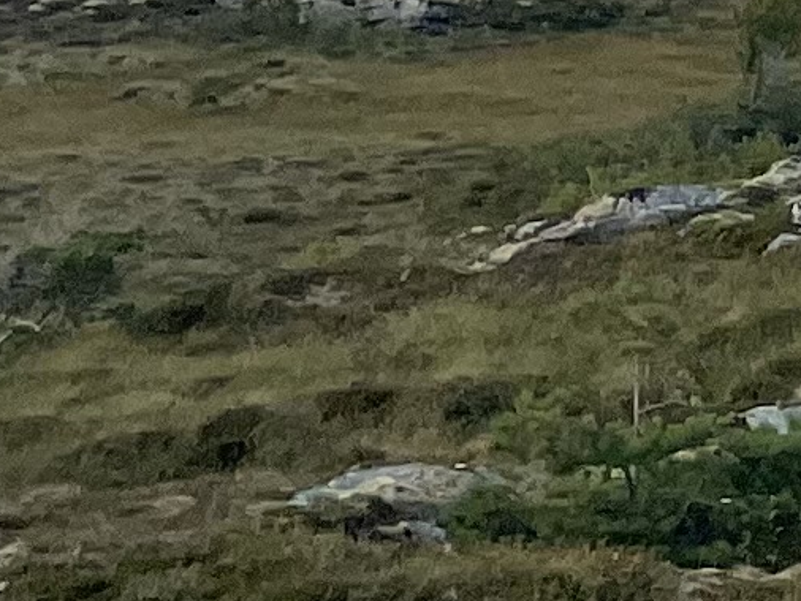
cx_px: 2082
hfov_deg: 8.5
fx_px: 4792
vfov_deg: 6.4
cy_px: -1351
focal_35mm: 207
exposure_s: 1/1401
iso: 32
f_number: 1.6
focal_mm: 4.2
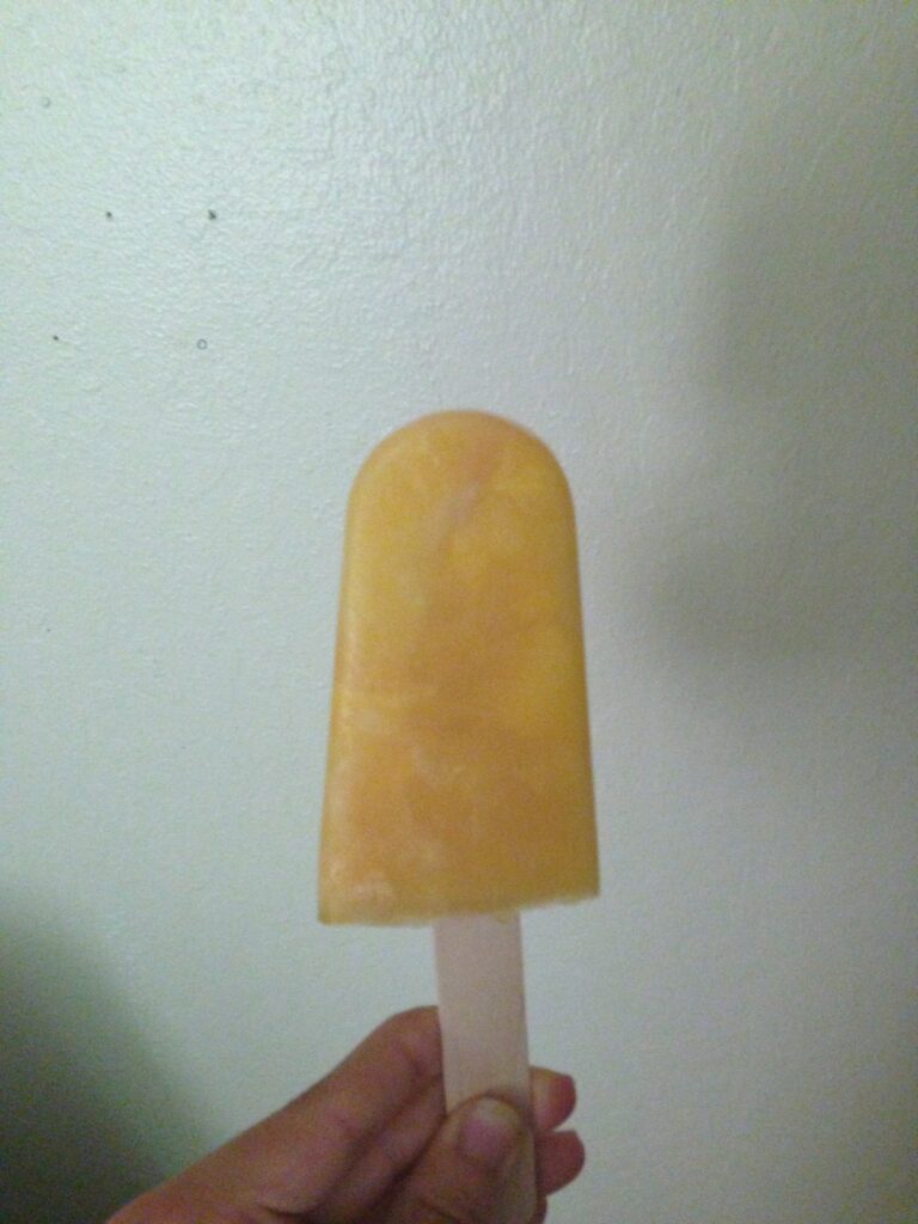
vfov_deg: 55.4
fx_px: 1167
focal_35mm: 33
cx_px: 459
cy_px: 612
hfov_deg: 42.9
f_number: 2.4
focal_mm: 4.13
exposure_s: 1/15
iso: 500
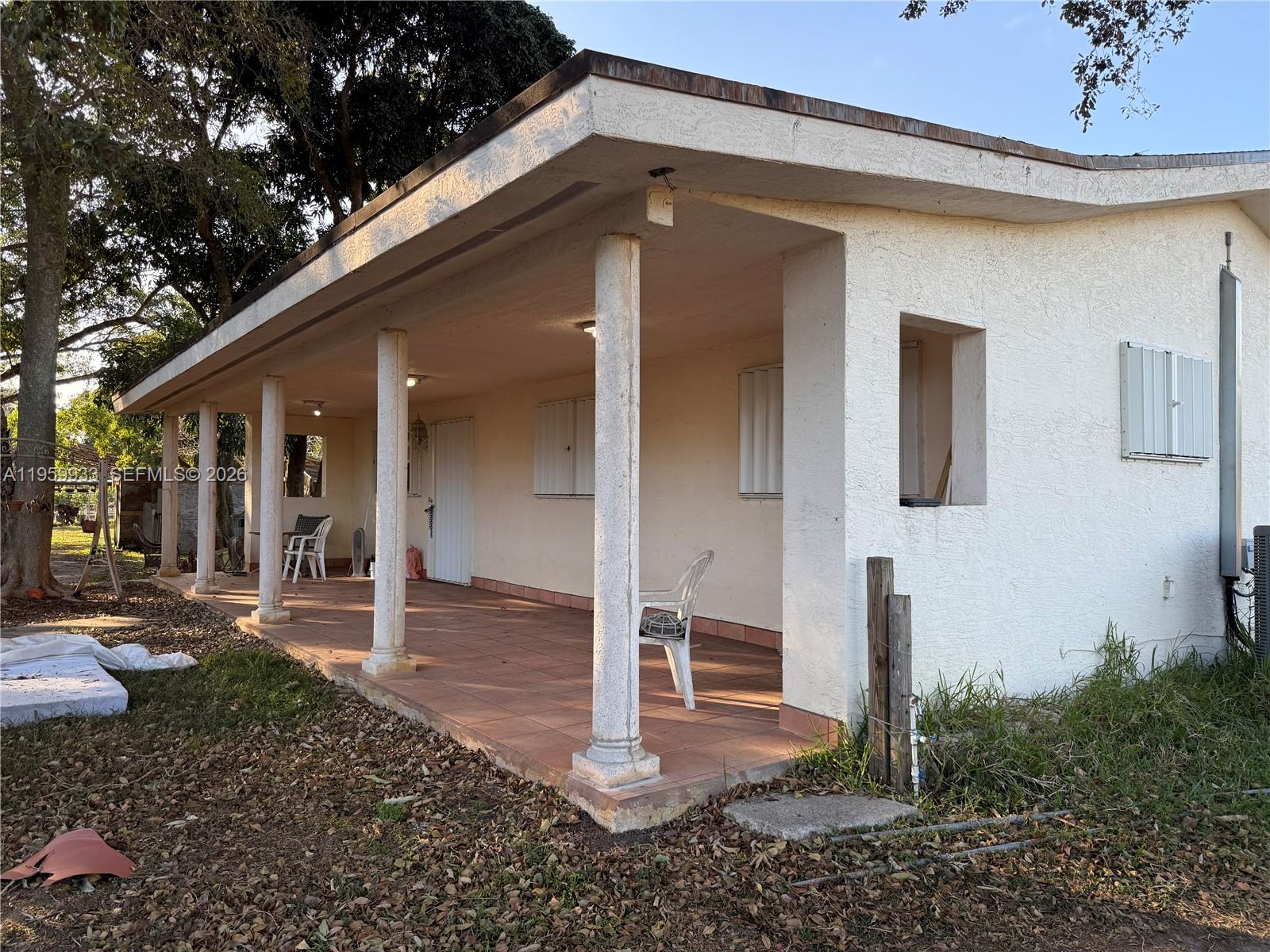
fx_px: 881
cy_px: 476
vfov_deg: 56.8
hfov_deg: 71.6
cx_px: 635
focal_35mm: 24
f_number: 1.78
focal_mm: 6.76
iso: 100
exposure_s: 1/575
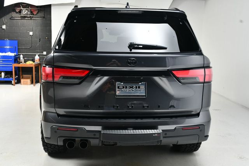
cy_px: 83
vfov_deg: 33.4
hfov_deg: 48.5
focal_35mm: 40
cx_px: 124
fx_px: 277
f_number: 9
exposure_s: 1/160
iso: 100
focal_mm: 27
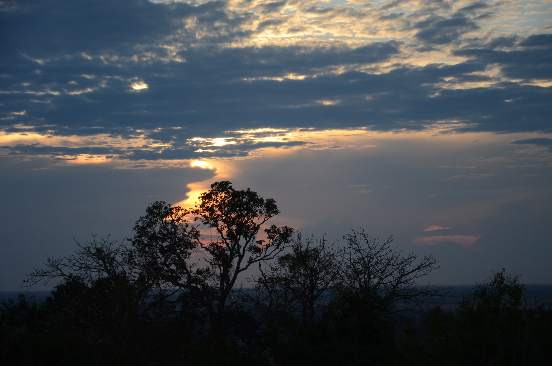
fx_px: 1606
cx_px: 276
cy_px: 183
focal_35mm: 105
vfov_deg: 13.0
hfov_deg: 19.5
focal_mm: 70
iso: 200
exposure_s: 1/500
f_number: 5.6
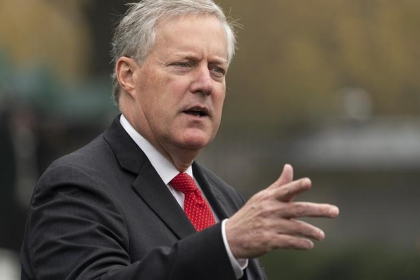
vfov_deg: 4.1
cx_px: 210
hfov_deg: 6.1
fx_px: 3919
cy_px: 140
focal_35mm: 336
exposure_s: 1/500
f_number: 5.6
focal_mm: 336
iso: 1250
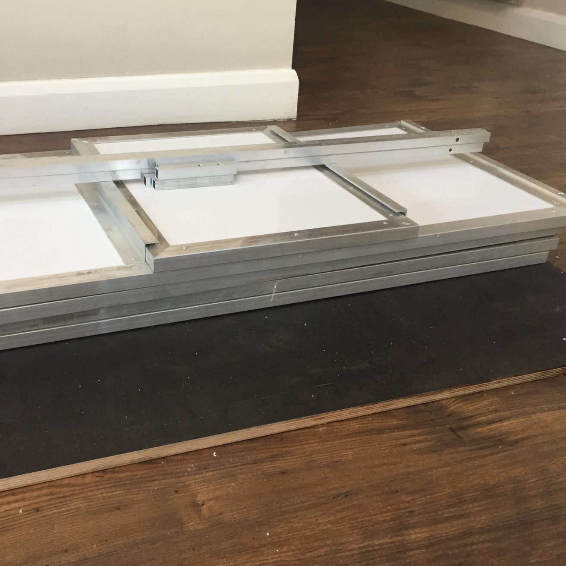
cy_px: 283
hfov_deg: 41.6
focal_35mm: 40
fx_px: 740
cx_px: 214
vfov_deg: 41.9
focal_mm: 4.15
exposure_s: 1/33
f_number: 2.2
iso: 50
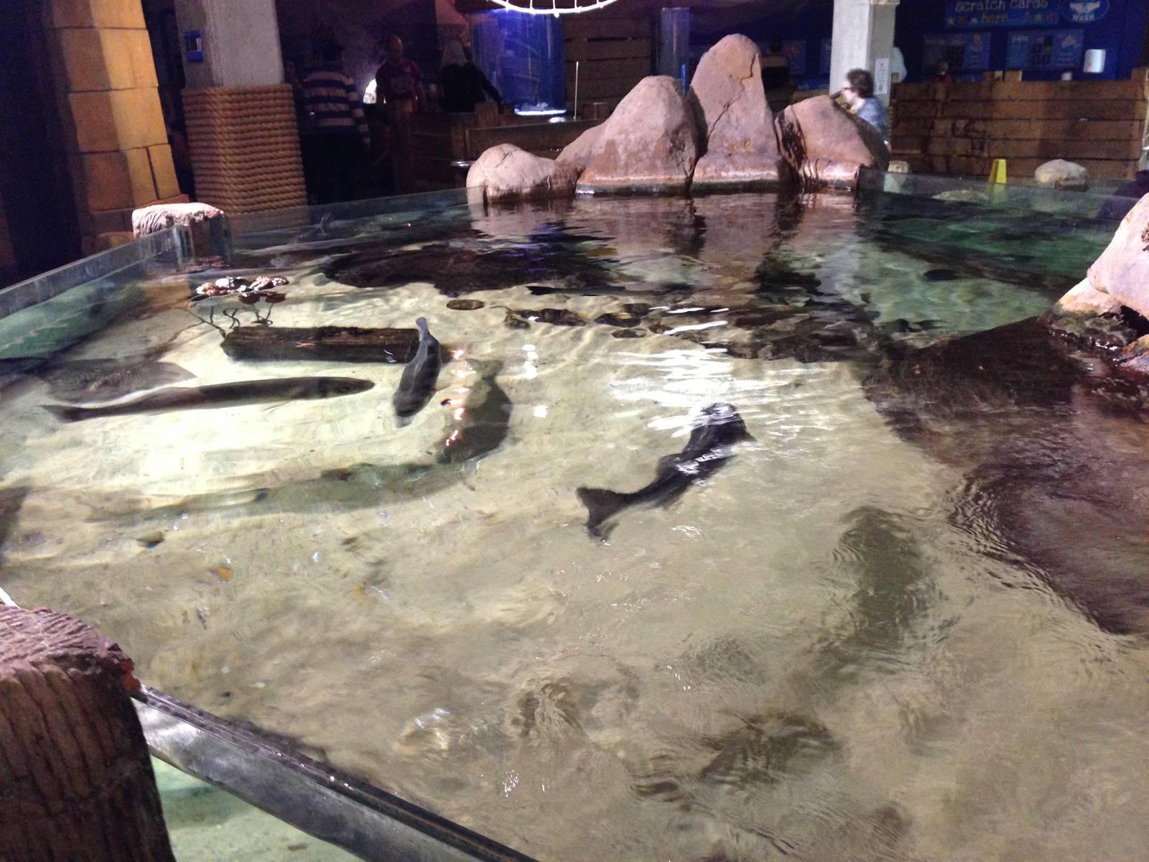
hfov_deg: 55.4
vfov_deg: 42.9
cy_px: 431
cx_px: 574
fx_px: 1095
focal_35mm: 33
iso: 400
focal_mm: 4.12
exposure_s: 1/17
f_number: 2.4
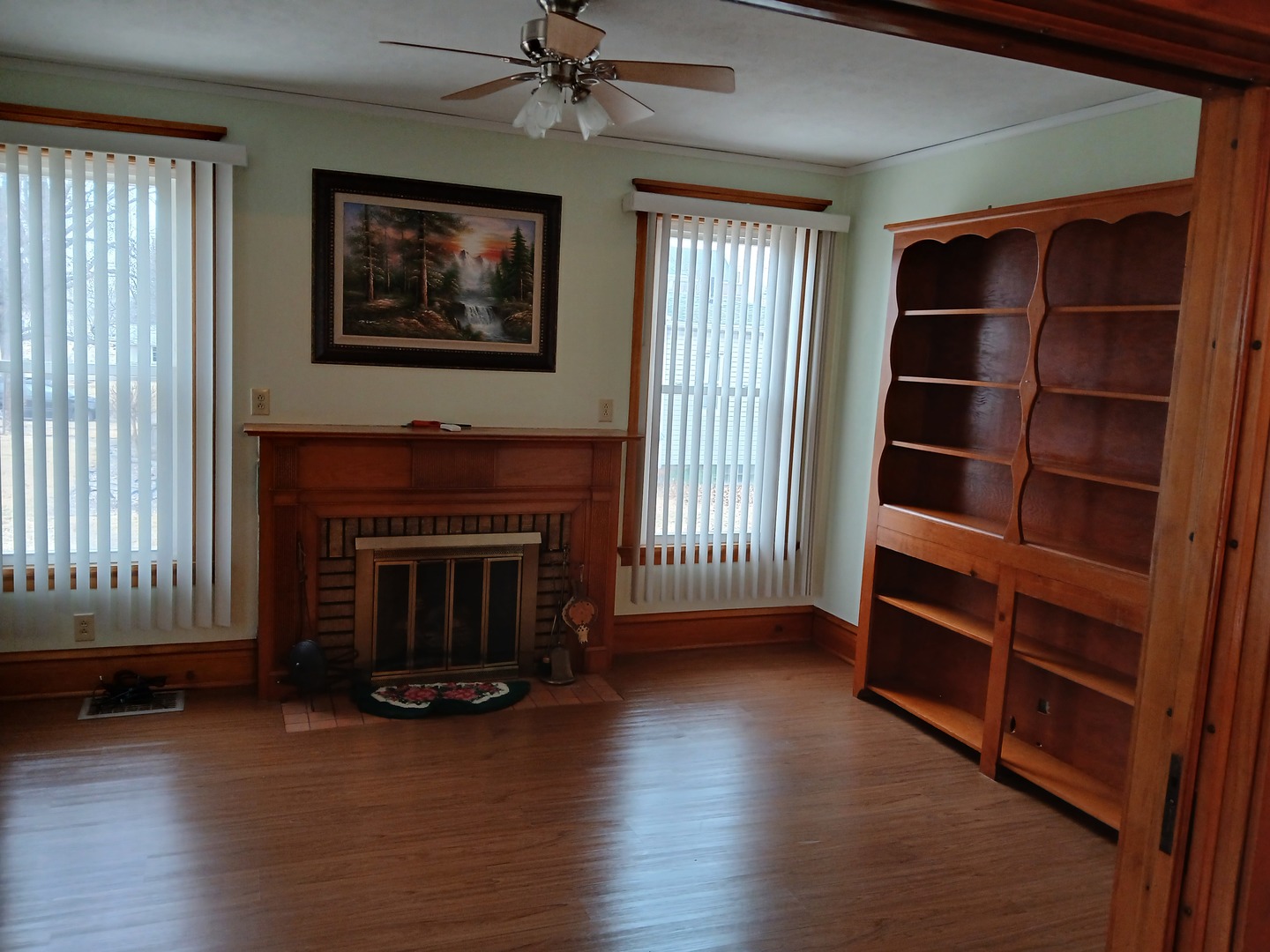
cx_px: 635
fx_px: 954
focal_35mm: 26
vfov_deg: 53.1
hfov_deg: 67.3
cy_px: 476
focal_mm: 3.98
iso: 200
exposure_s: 1/60
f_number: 1.8
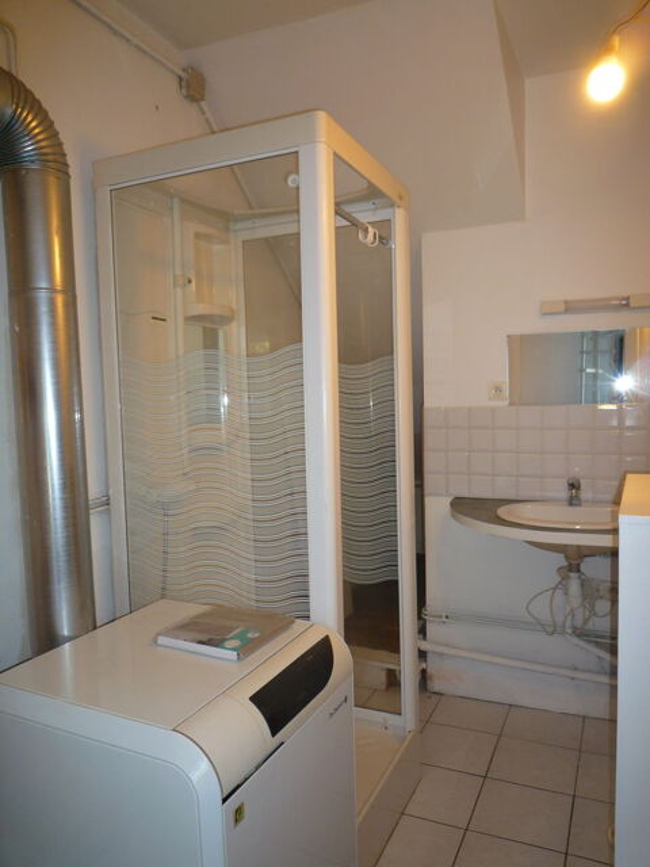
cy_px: 434
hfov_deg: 54.9
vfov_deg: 69.4
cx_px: 325
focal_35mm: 25
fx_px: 626
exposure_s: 1/30
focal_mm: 4.4
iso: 100
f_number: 2.8
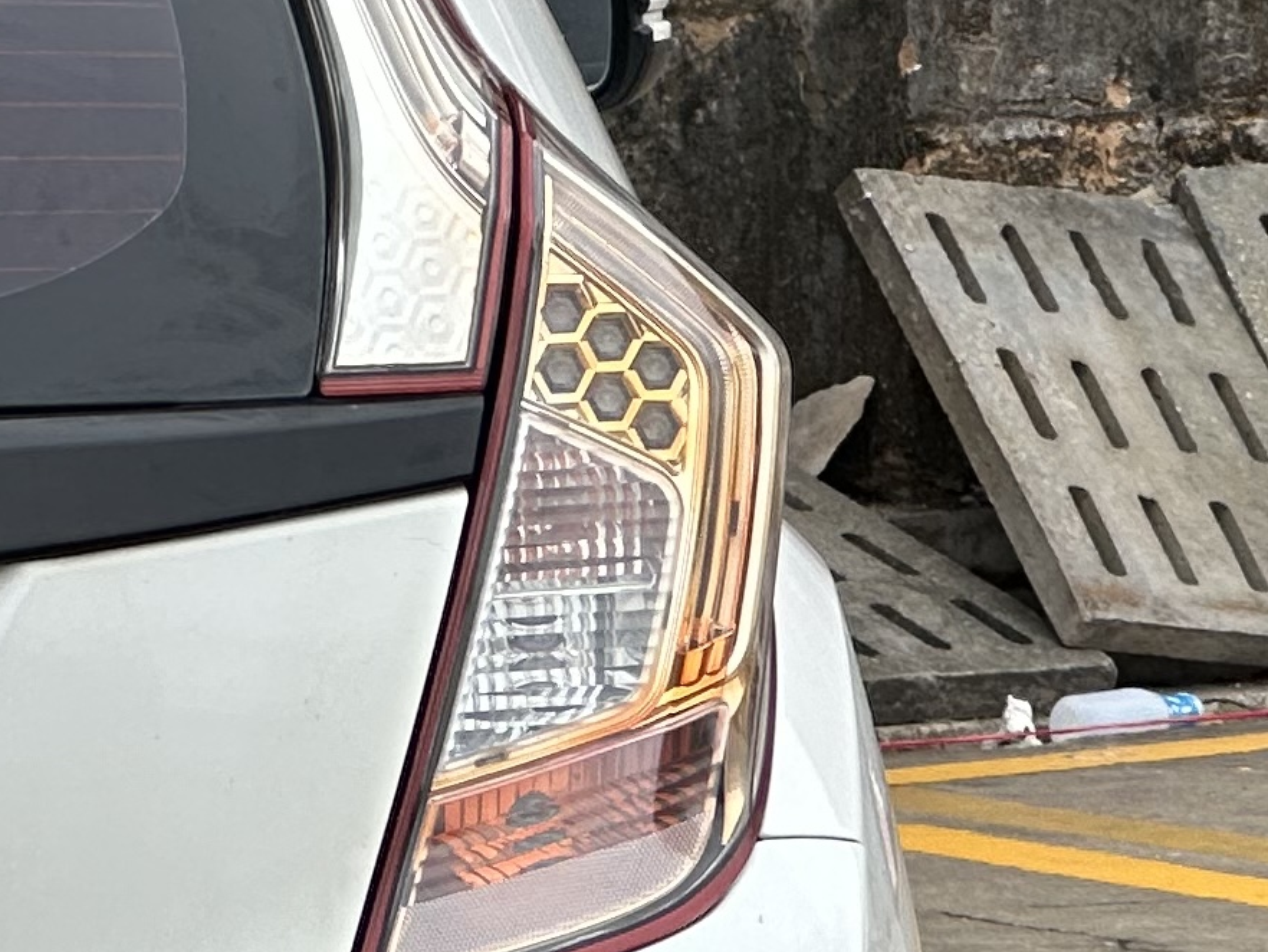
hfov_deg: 5.5
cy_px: 687
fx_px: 12897
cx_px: -960
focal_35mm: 352
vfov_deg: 4.2
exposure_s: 1/483
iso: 32
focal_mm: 9
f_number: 2.8
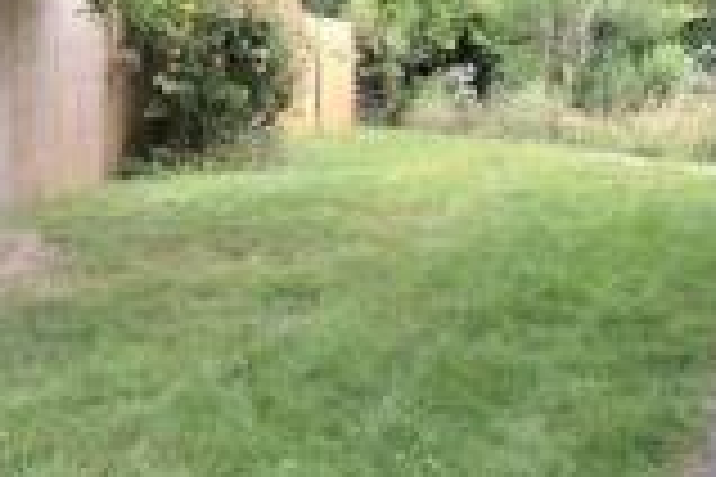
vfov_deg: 28.9
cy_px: 65
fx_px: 895
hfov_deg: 42.4
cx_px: 531
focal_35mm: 45
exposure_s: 1/125
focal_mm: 10
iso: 140
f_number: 5.6
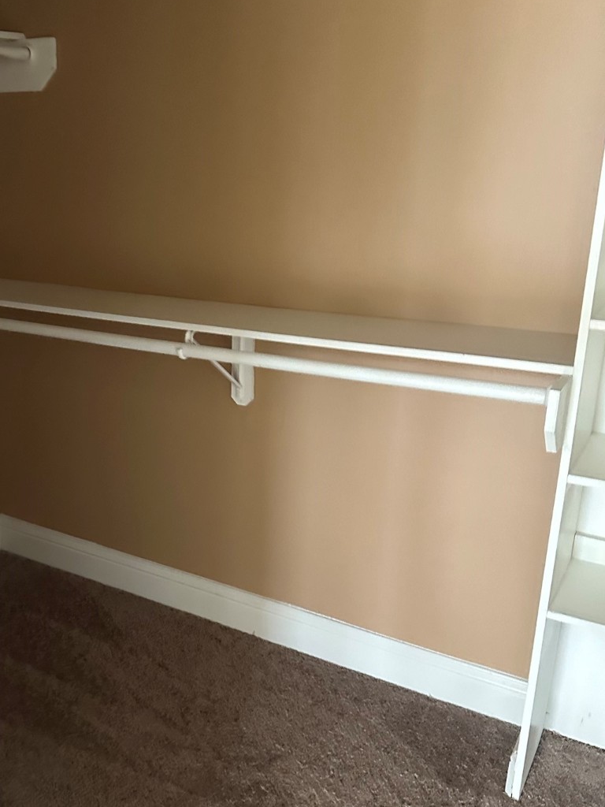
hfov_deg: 38.8
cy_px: 430
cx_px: 164
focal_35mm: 36
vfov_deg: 51.3
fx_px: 839
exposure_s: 1/40
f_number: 1.78
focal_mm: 6.86
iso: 1000
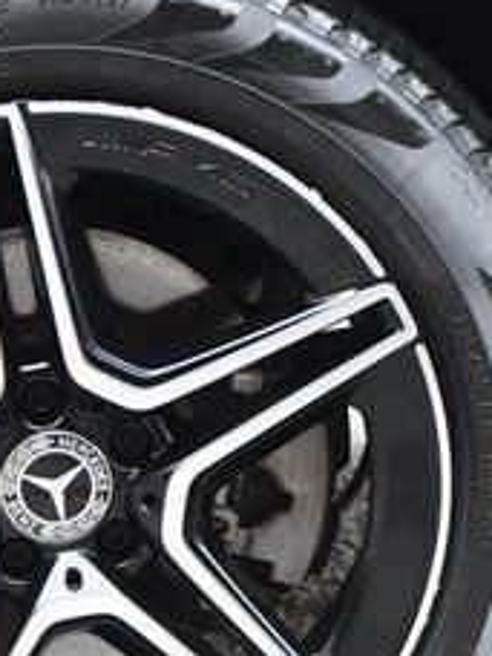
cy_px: 443
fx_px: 5363
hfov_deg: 5.2
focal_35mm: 283
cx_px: 9
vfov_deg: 7.0
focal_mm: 70
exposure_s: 1/160
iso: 800
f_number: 4.5
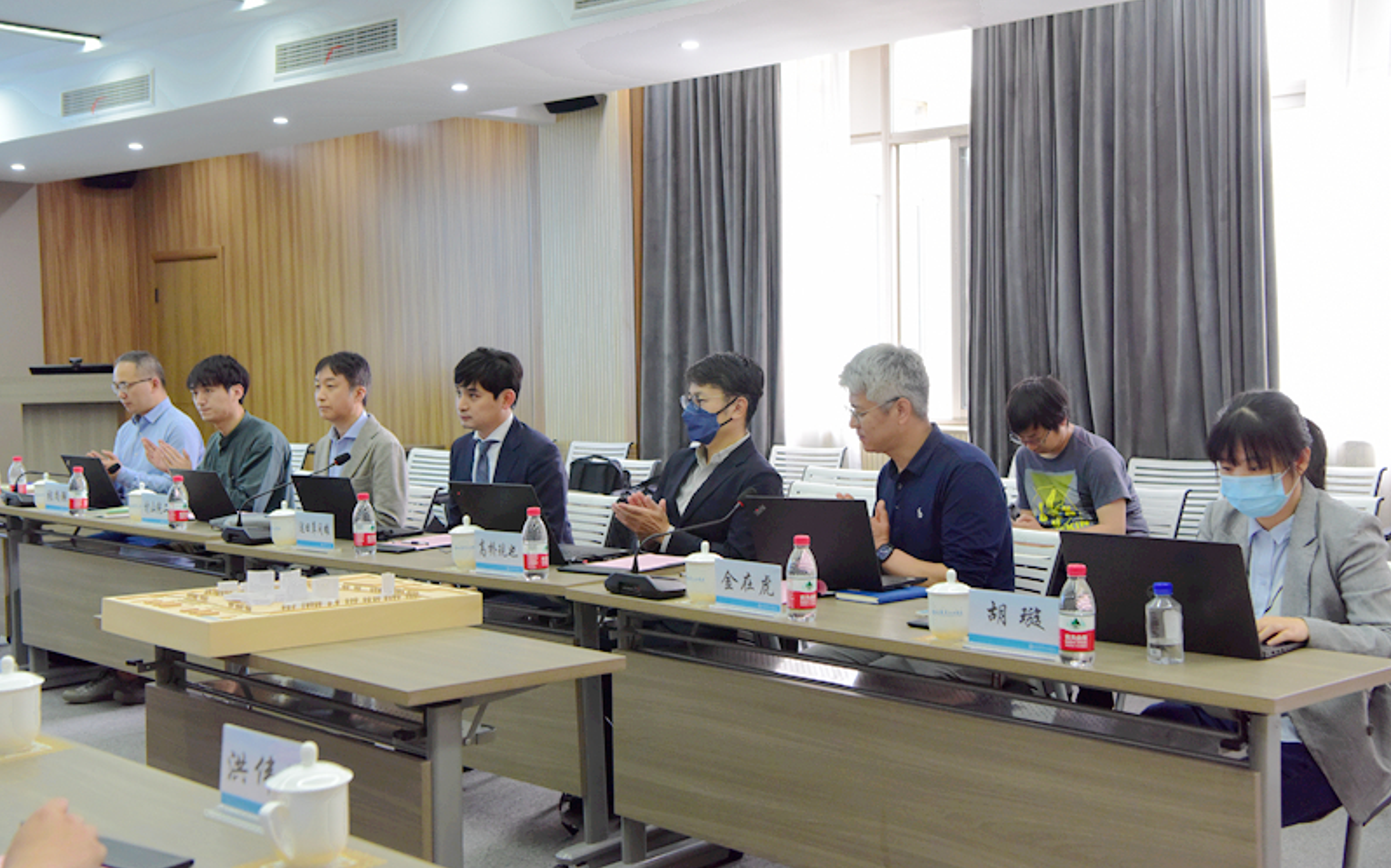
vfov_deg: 28.6
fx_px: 1705
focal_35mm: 45
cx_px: 696
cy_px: 429
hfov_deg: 44.4
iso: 2500
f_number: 5
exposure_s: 1/100
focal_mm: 44
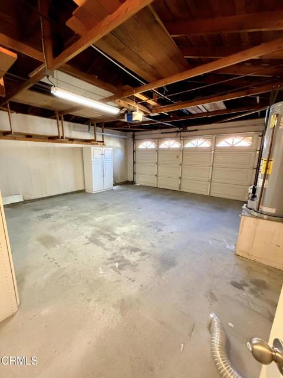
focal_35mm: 14
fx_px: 153
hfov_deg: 85.7
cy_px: 189
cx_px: 142
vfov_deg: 102.1
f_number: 2.2
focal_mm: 2.22
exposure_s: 1/60
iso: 1000
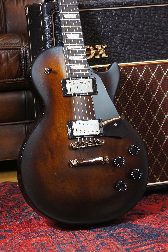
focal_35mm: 90
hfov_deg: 15.2
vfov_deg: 22.6
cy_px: 126
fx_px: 631
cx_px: 84
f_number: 8
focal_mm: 60
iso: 400
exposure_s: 1/5
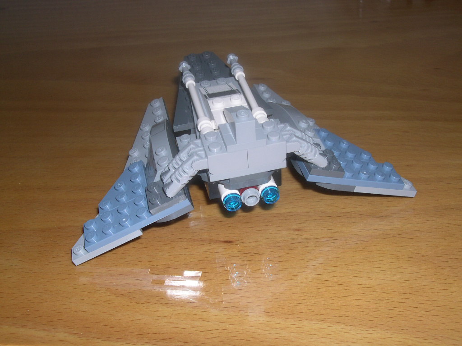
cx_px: 231
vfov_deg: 30.9
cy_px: 173
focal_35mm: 47
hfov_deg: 40.4
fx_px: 627
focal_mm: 10.1
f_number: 8.4
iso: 100
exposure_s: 1/60
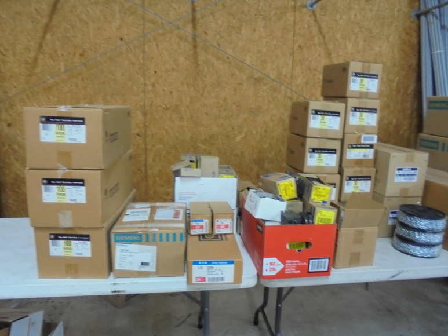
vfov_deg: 53.1
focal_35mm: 26
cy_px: 168
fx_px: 337
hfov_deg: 67.3
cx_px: 224
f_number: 3.5
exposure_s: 1/8
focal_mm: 4.6
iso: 400
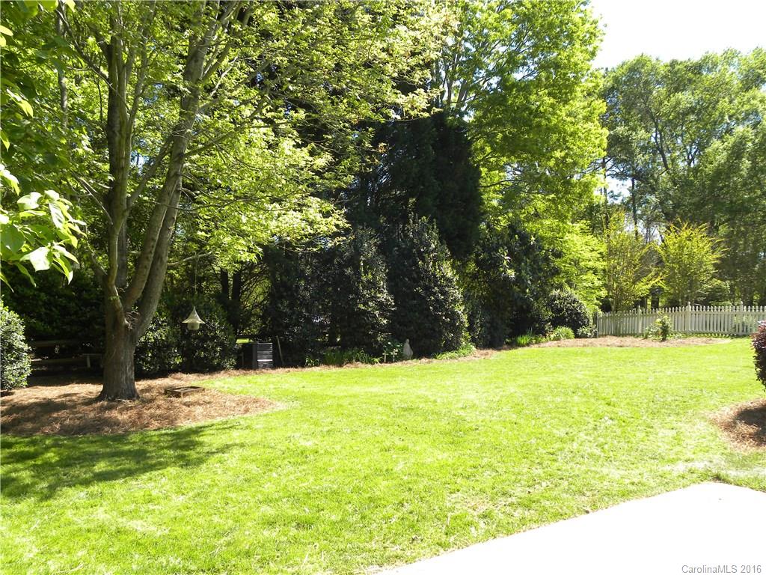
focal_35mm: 33
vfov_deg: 42.9
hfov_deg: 55.4
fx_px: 730
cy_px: 288
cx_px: 383
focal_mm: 5.9
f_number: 3.5
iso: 64
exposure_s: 1/141
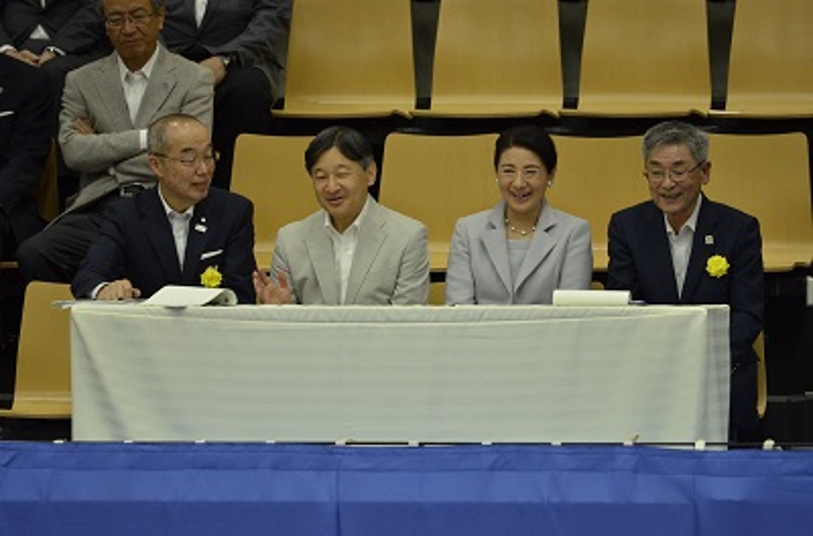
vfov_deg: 2.3
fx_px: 13507
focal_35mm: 600
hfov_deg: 3.4
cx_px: 406
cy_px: 268
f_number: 4.5
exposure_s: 1/250
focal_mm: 400
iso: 1600
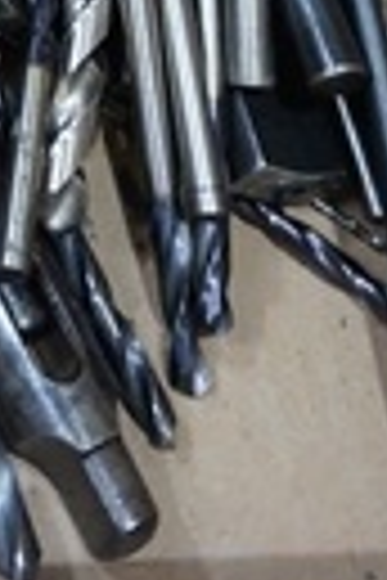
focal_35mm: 89
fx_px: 1435
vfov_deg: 18.0
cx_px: -234
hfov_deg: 14.1
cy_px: -472
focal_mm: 16
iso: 1600
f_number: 3.5
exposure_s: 1/60
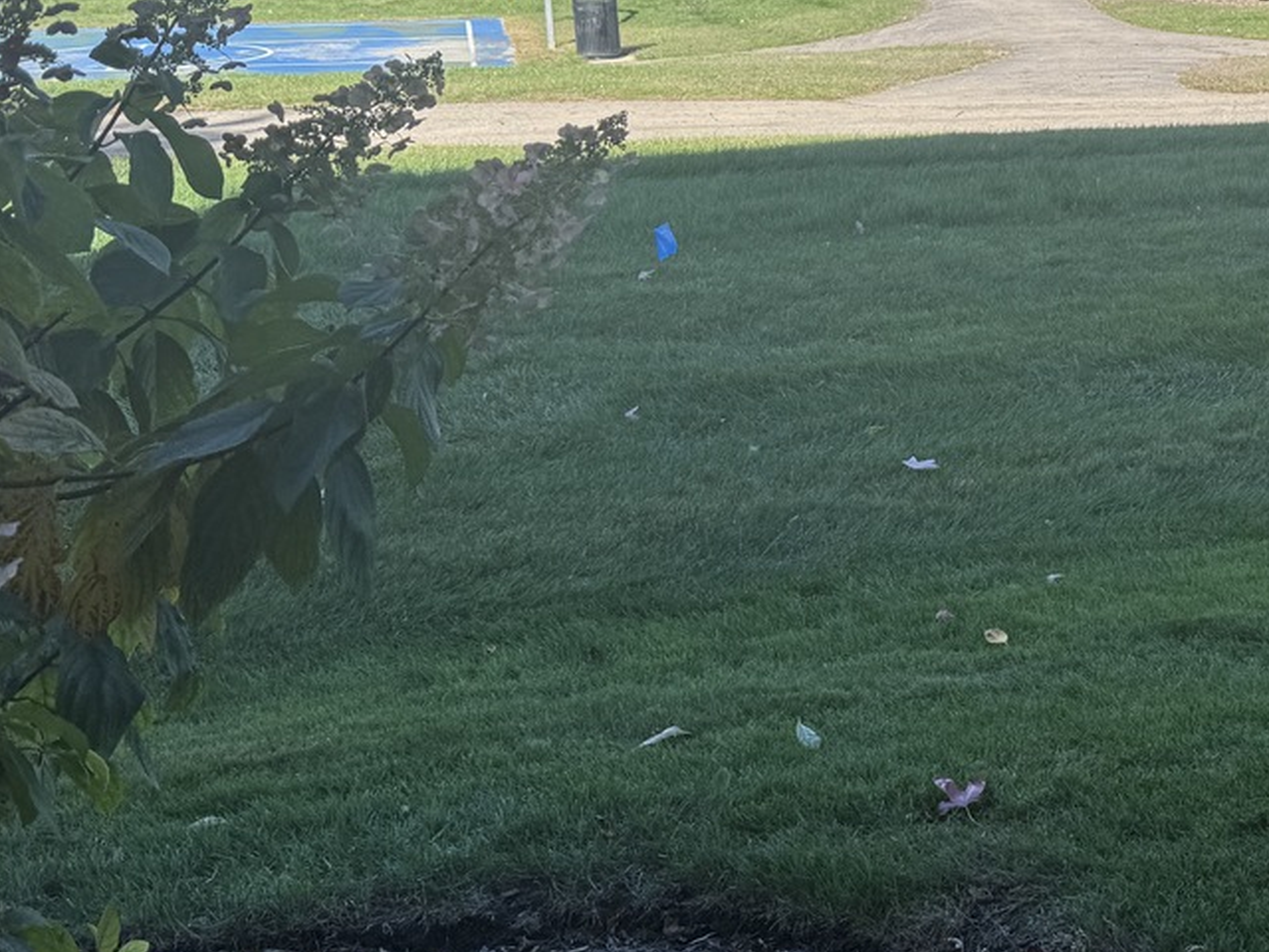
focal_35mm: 54
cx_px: 1313
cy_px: 305
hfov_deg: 32.3
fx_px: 1980
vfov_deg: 26.9
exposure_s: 1/1585
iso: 80
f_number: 1.78
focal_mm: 6.76
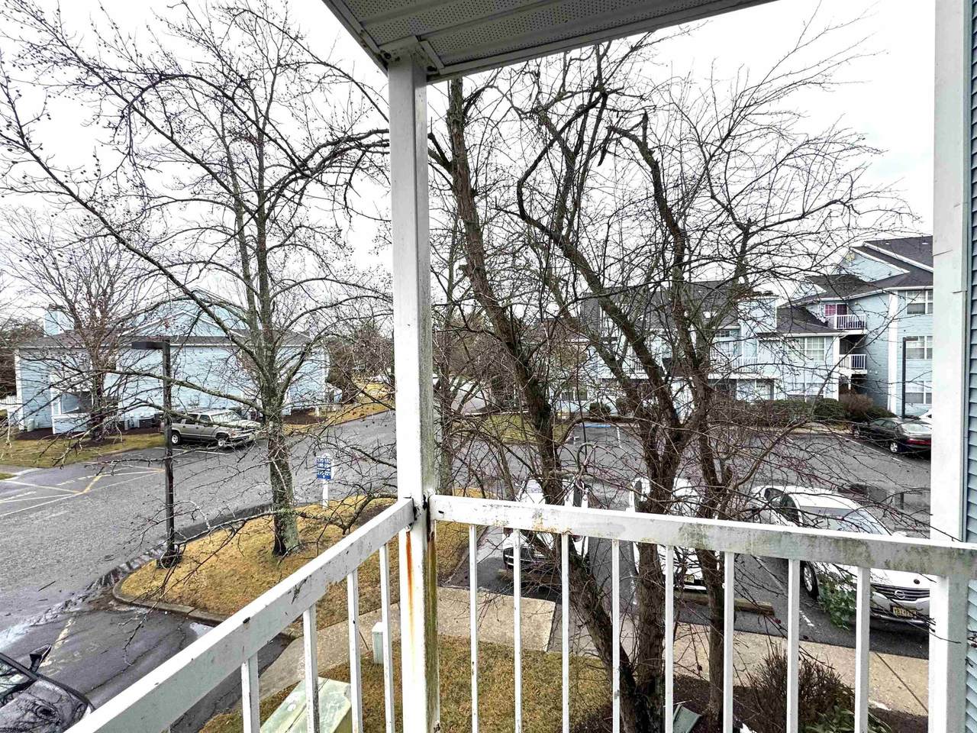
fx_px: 395
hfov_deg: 102.1
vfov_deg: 85.7
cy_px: 366
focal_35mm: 14
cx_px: 488
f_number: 2.2
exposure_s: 1/99
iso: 125
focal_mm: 2.22
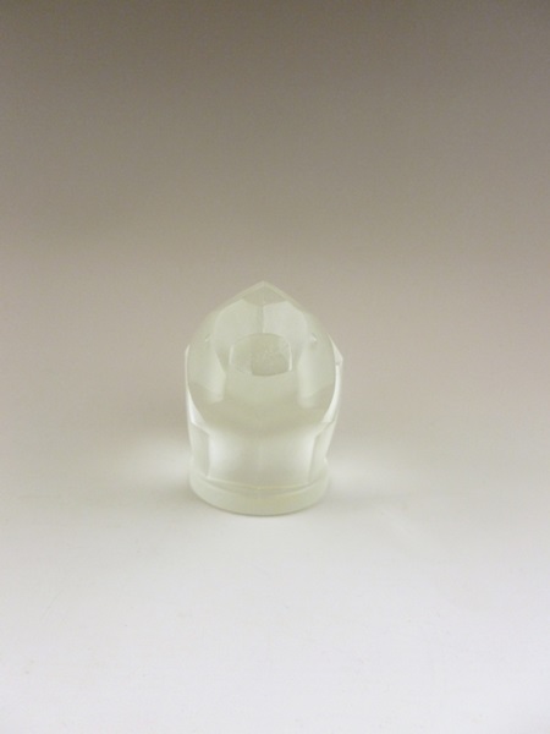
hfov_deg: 49.7
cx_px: 275
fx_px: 593
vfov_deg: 63.4
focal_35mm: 28
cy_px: 367
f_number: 3.3
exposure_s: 1/320
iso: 400
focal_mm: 5
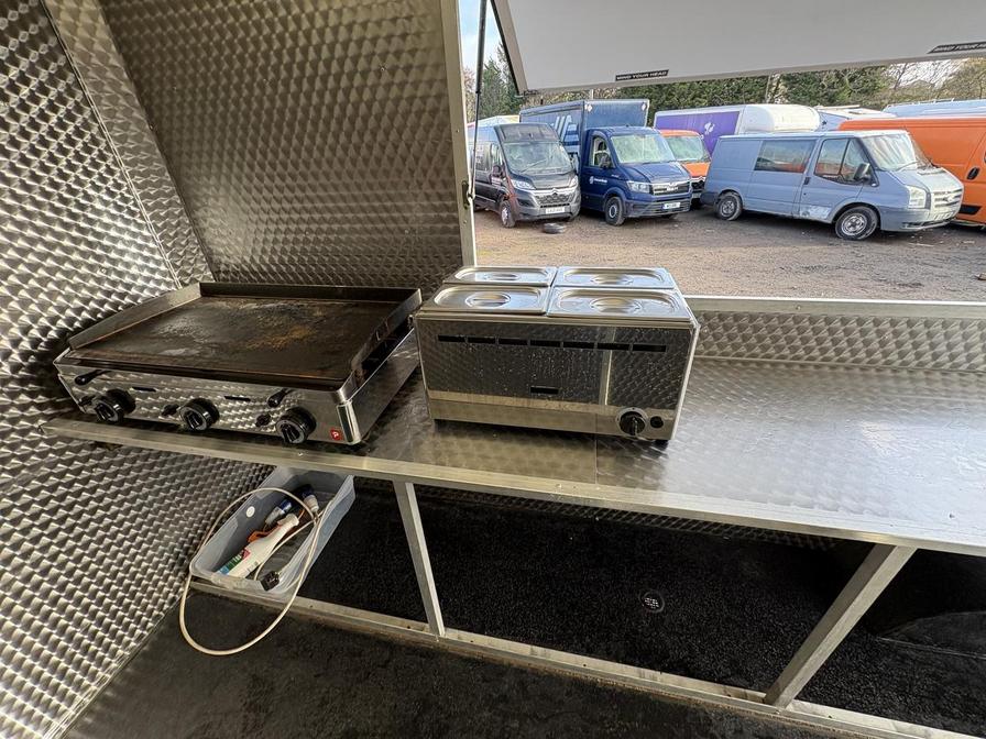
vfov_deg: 85.7
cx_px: 493
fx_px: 399
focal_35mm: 14
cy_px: 370
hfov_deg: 102.1
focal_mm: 2.22
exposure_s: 1/99
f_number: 2.2
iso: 100
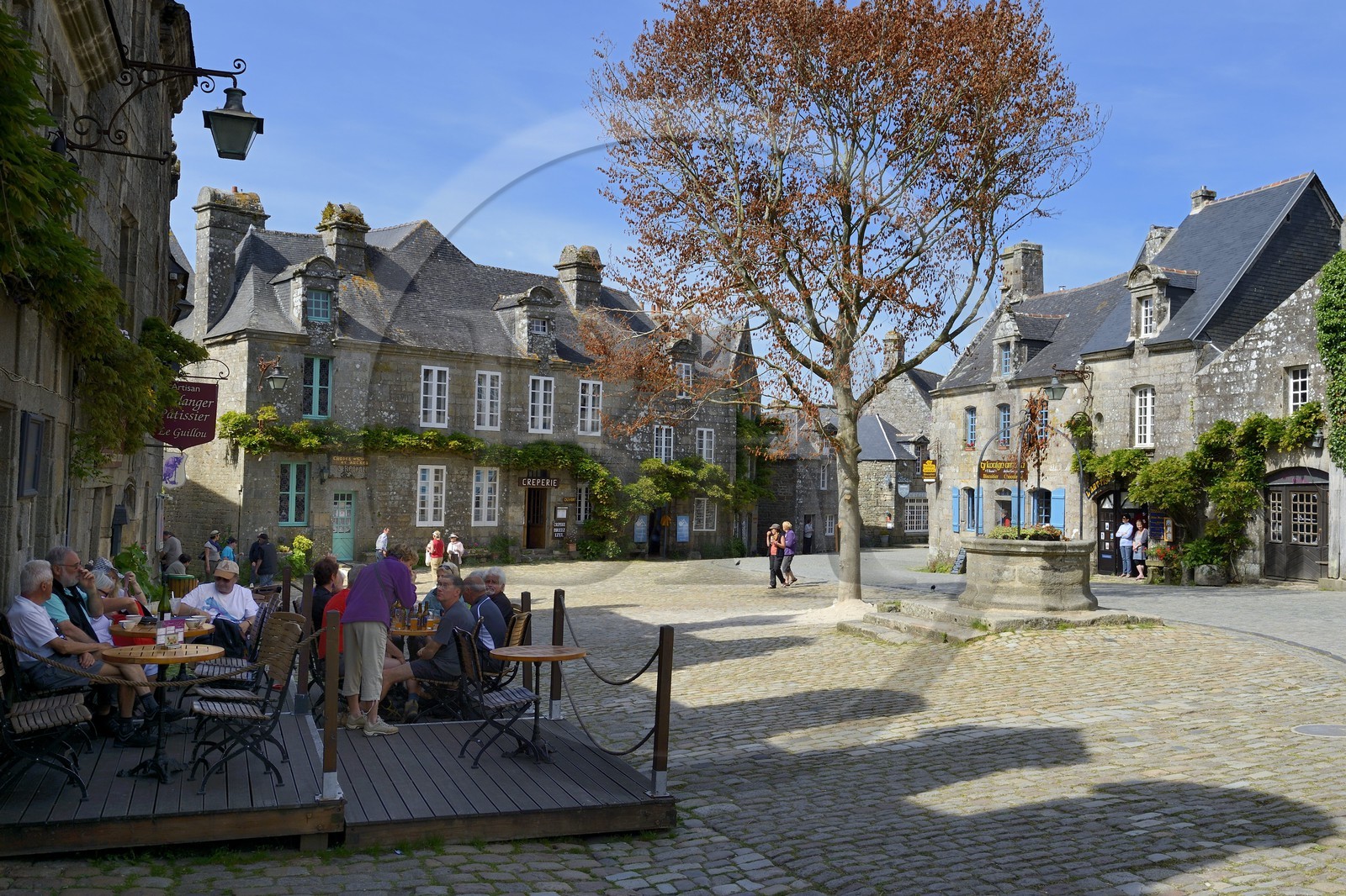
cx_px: 673
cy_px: 448
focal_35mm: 32
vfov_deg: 41.1
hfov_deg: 58.7
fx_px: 1196
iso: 200
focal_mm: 32
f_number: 10
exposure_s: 1/250
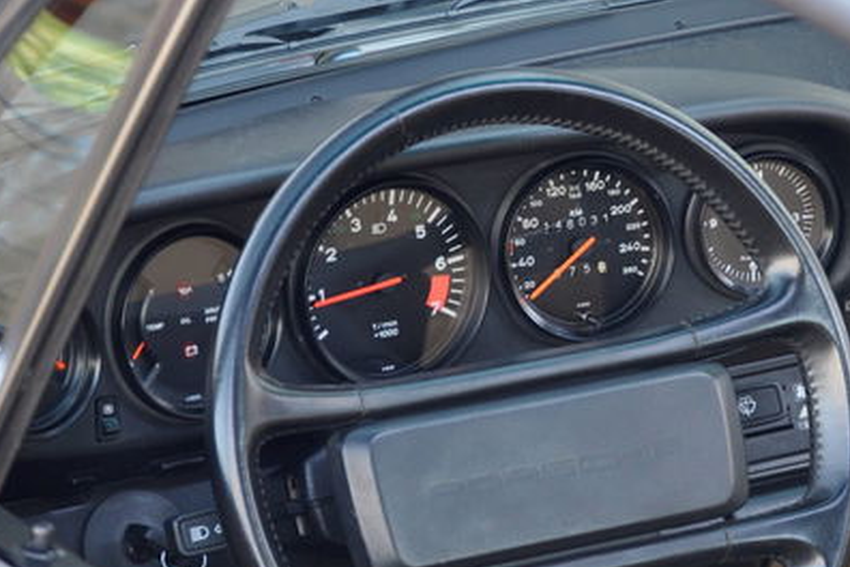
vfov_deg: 7.3
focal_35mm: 189
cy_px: 425
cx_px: 554
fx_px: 4461
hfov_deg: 10.9
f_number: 5
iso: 500
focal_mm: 65
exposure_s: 1/30
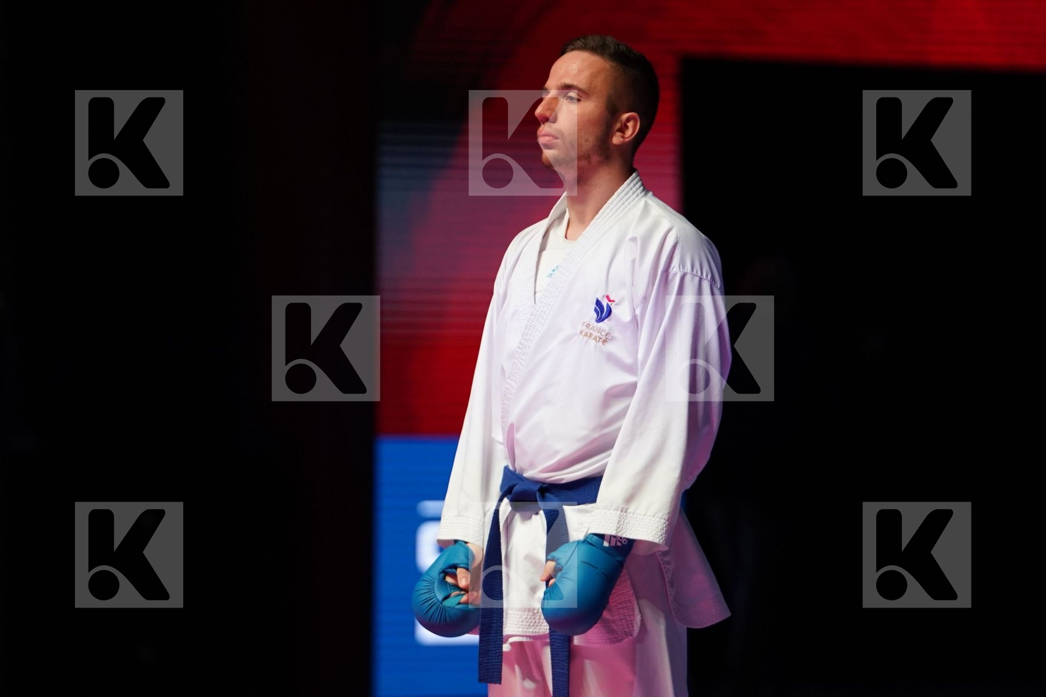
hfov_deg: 8.9
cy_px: 348
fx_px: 6740
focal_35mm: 232
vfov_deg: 5.9
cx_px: 523
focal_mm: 155
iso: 2000
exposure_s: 1/1000
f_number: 2.8
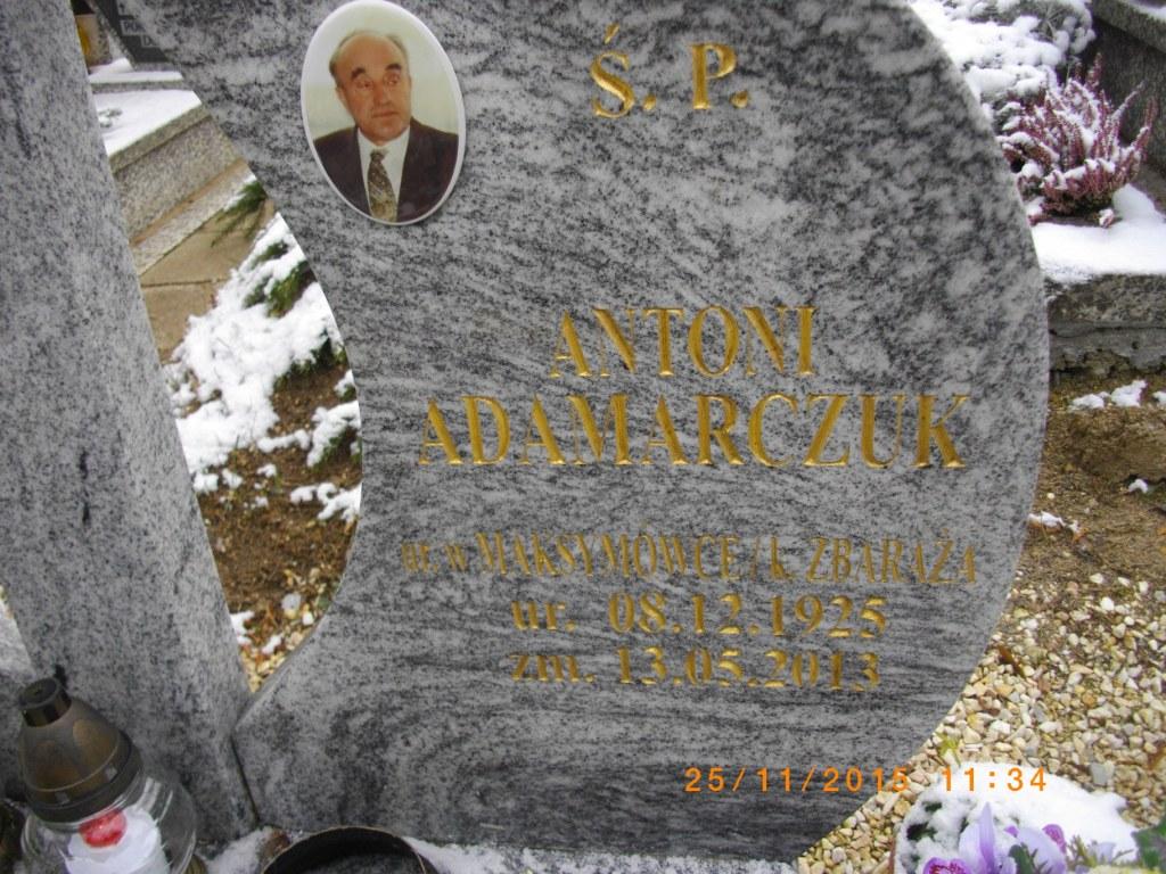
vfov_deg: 44.2
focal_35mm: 32
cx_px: 583
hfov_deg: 56.8
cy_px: 437
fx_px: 1078
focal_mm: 5.7
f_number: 2.9
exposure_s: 1/160
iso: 100
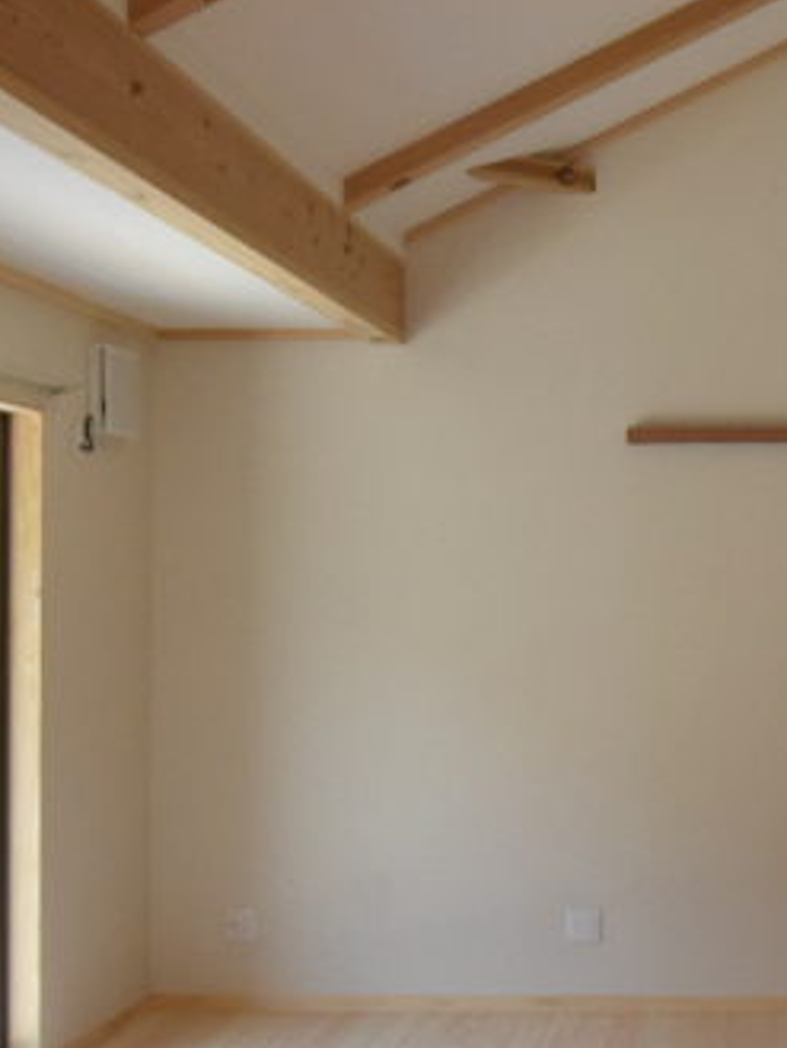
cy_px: 556
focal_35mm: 57
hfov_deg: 24.7
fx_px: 1727
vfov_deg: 33.8
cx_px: 758
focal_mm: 10
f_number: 11
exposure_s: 1/60
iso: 1250
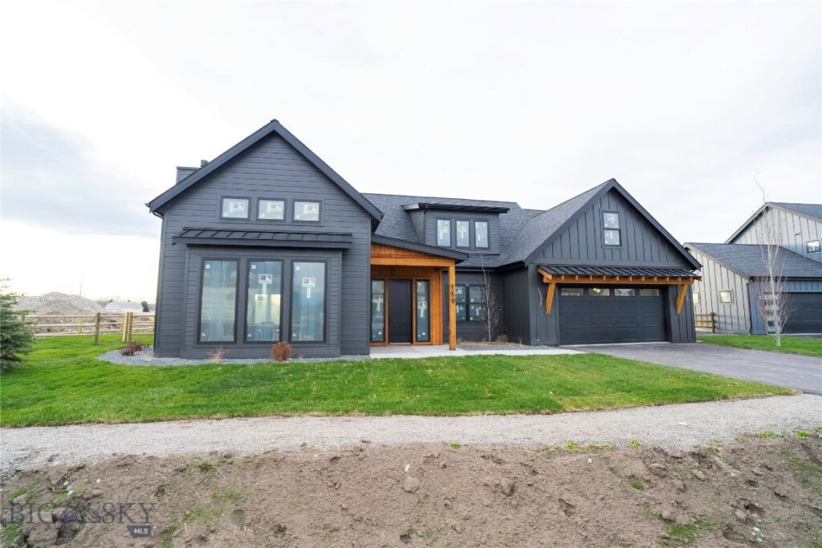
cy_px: 274
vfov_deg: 73.8
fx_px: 365
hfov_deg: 96.7
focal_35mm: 16
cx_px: 411
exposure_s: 1/1000
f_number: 3.2
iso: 640
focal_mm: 16
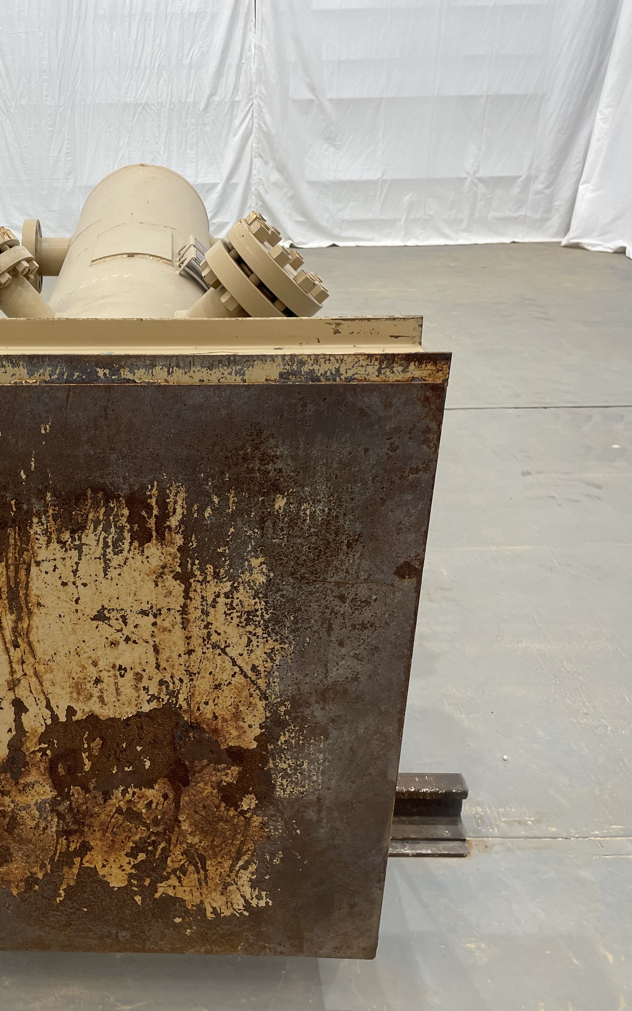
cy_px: 505
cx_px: 117
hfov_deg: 33.3
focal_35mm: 37
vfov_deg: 52.7
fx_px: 1020
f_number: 1.6
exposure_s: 1/120
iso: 50
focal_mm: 4.2
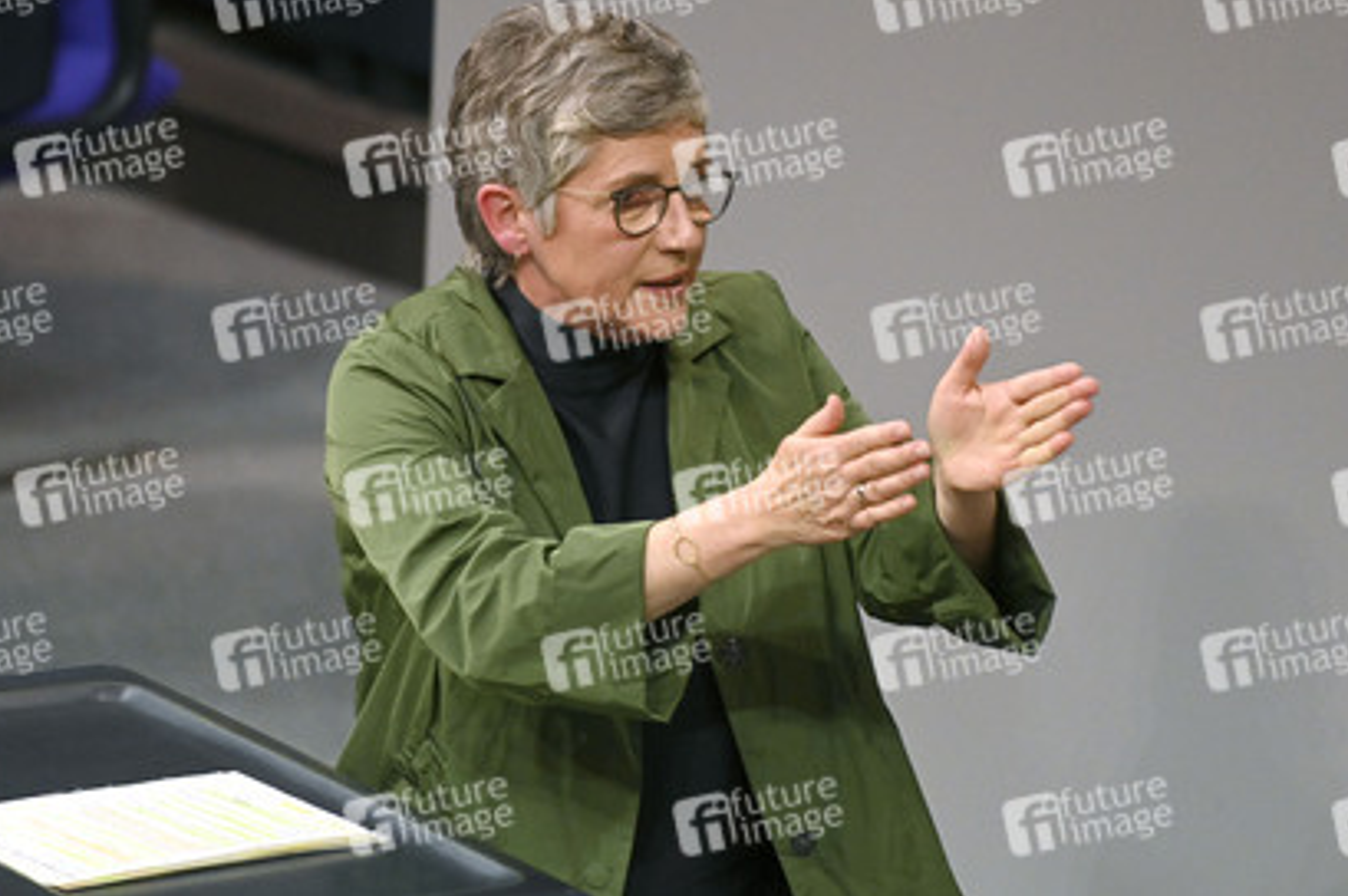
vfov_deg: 2.8
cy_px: 405
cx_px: 671
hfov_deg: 4.2
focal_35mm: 496
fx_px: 18557
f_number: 5.6
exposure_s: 1/400
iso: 10000
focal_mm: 450
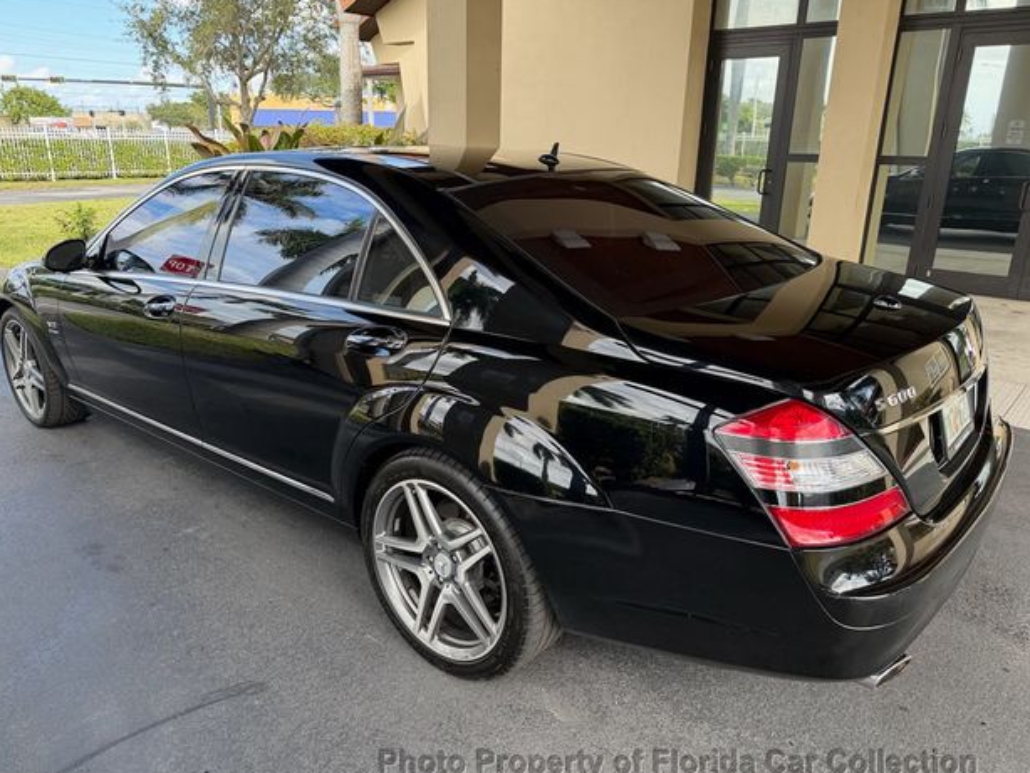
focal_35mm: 25
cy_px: 396
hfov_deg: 69.3
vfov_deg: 54.9
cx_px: 495
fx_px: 744
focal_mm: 6.76
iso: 100
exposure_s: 1/543
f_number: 1.78
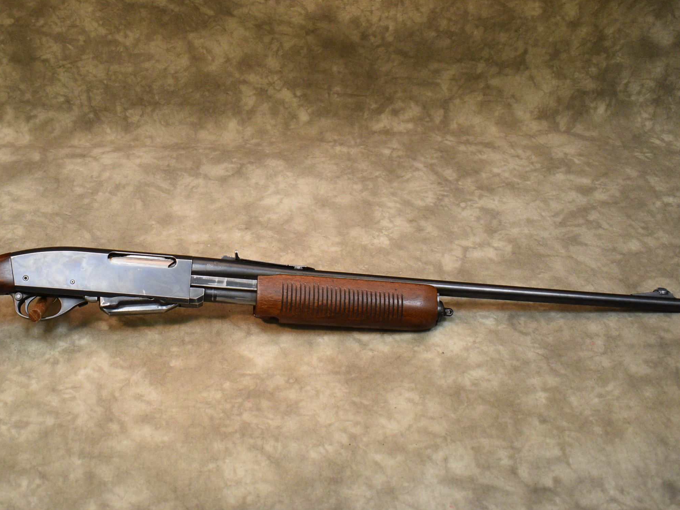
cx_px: 191
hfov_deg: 37.7
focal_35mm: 50
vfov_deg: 29.1
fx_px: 977
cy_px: 190
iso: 1400
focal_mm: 23
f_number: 3.8
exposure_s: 1/125
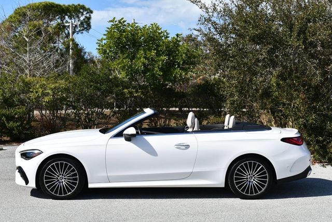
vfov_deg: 23.4
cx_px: 166
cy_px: 111
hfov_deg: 34.5
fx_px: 535
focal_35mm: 58
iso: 100
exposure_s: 1/320
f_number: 9
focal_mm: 29
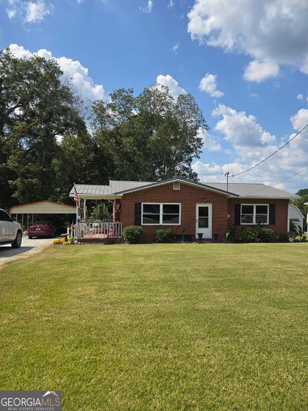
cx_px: 154
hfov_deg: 58.9
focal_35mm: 23
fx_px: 273
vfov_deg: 73.9
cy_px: 206
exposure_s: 1/912
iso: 12
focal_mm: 6.3
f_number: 1.7
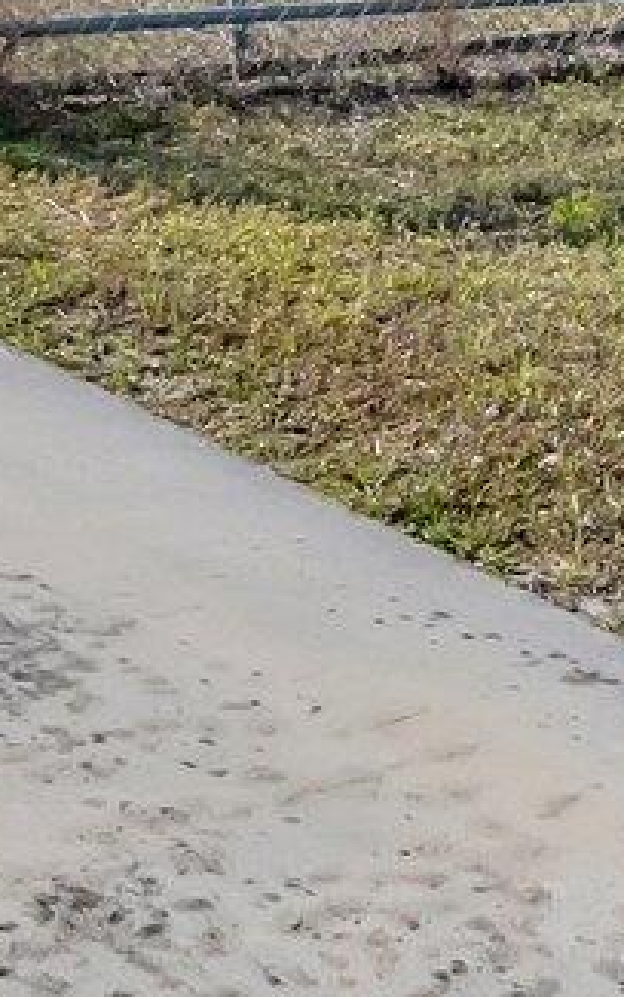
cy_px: -369
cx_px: 28
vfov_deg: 19.6
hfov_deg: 13.5
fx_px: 2610
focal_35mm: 96
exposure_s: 1/3200
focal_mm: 10
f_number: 8
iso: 640
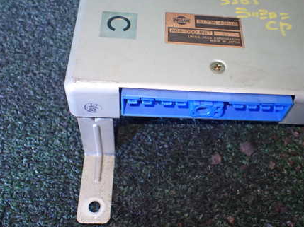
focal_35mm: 42
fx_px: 369
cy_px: 88
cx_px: 186
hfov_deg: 44.5
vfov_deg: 34.2
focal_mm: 5.4
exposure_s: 1/100
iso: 800
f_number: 2.3
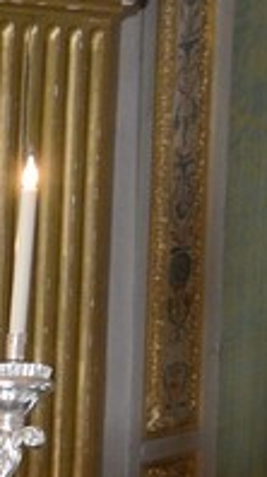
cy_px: 1221
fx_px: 4063
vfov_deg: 6.3
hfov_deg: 3.3
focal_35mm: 322
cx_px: -1450
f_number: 5
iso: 800
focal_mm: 38
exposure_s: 1/3.33
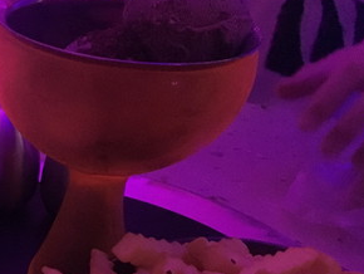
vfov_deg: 22.2
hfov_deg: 28.4
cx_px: 0
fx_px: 674
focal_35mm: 64
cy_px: 263
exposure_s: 1/17
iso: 1600
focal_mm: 4.15
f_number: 2.2
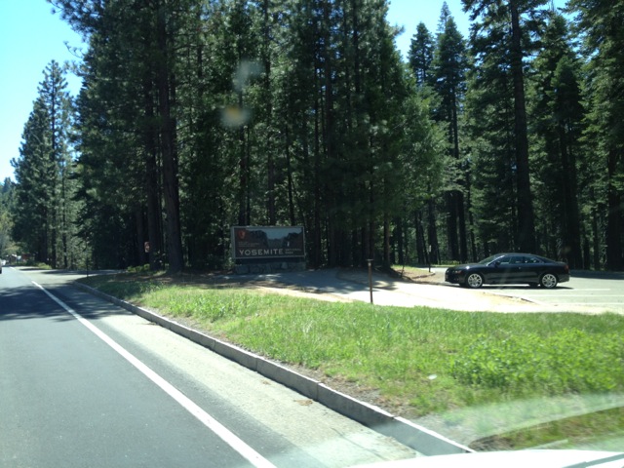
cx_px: 312
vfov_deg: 40.7
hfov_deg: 52.6
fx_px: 631
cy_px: 234
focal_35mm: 35
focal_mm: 4.28
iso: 64
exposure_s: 1/389
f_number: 2.4
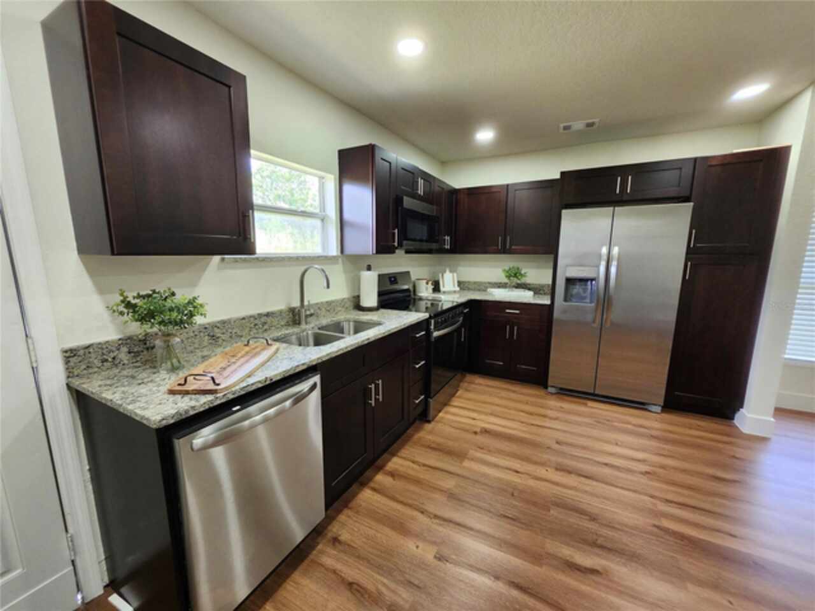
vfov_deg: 89.9
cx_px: 408
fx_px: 306
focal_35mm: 13
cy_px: 306
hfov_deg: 106.2
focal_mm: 1.74
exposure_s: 1/60
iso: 200
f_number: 2.2
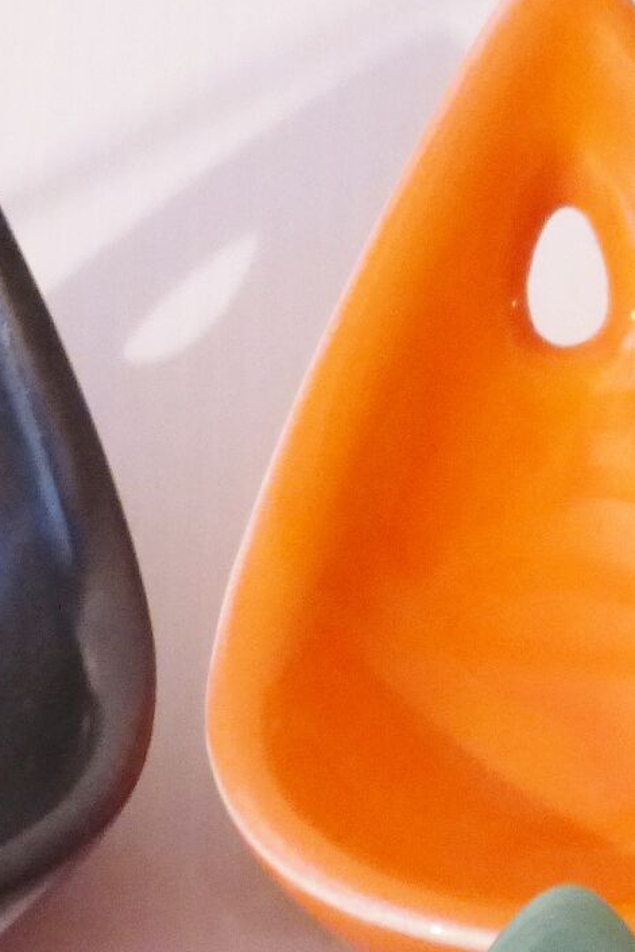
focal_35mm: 132
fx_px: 3491
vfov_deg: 15.0
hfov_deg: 10.4
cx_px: 456
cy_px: 1168
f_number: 3.7
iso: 400
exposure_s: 1/50
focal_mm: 6.1
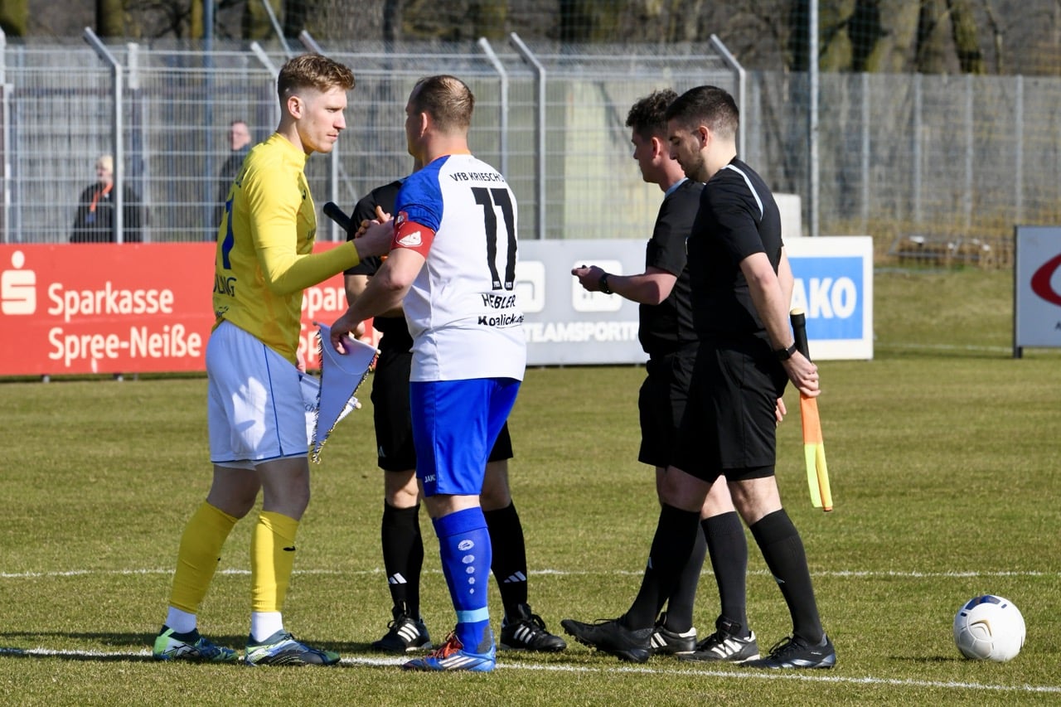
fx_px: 10019
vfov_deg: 4.0
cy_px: 354
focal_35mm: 340
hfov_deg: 6.1
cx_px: 530
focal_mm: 340
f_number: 16
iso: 2500
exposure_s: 1/1600
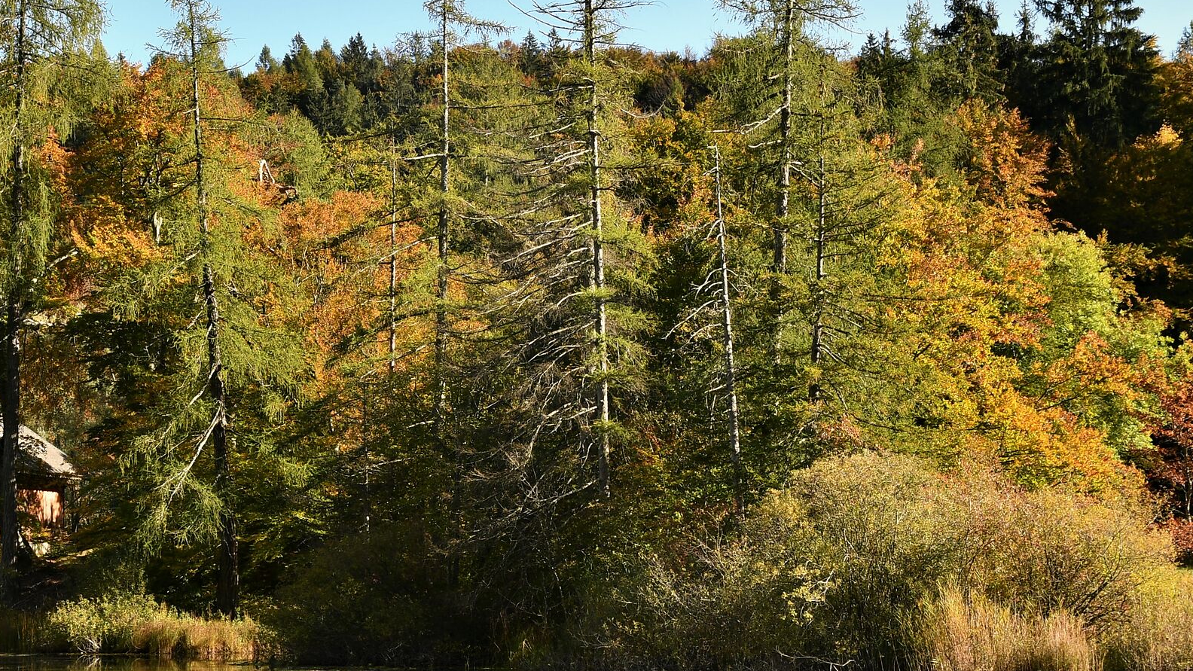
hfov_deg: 28.8
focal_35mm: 73
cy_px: 352
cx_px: 404
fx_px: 2309
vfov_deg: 16.5
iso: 100
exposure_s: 1/60
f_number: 10
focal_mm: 31
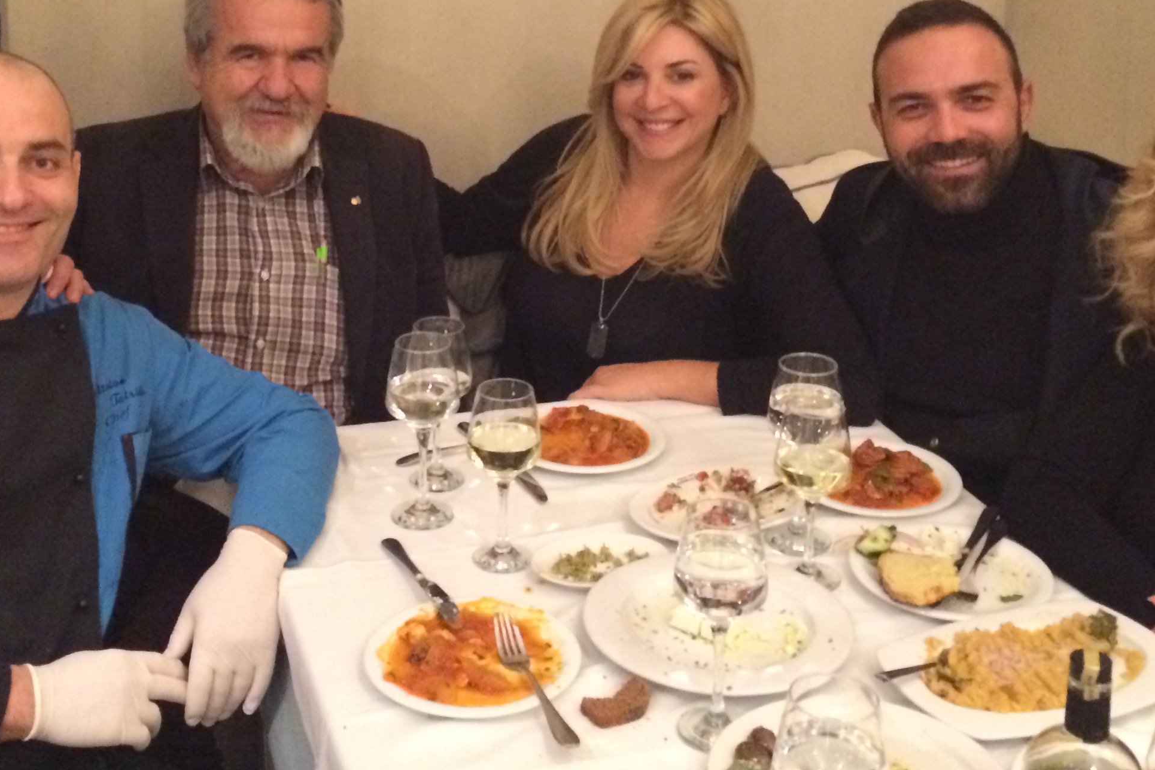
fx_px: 1636
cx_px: 504
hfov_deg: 38.8
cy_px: 124
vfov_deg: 25.9
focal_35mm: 51
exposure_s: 1/15
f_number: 2.2
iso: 500
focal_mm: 4.15
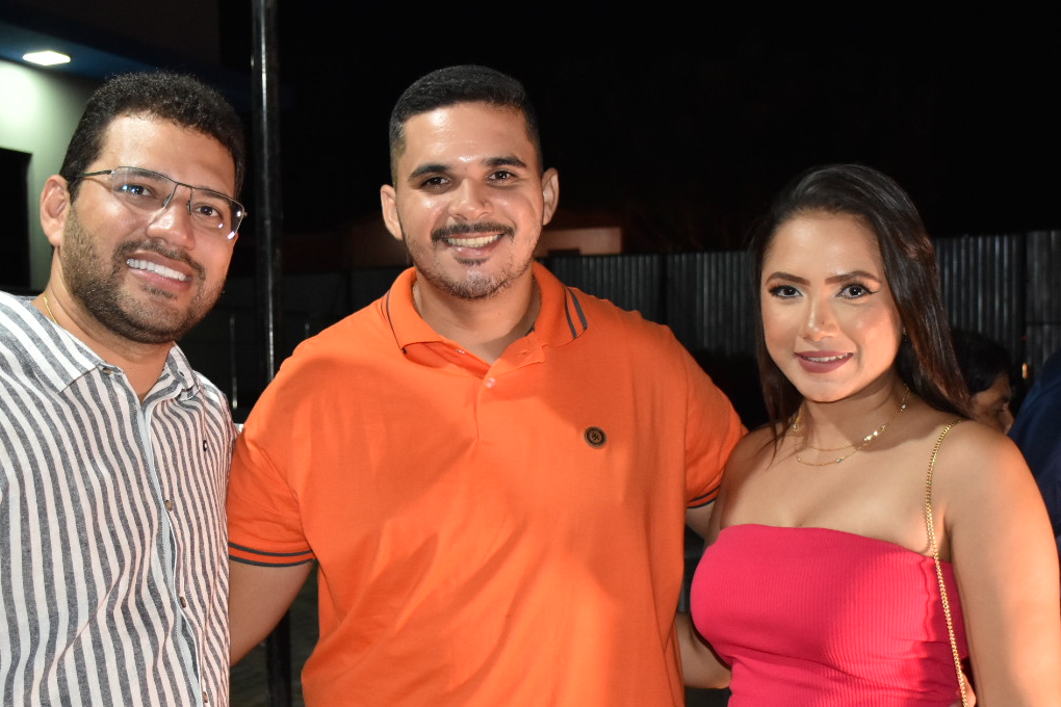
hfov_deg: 36.2
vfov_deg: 24.5
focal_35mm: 55
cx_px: 406
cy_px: 492
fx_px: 1615
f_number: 3.8
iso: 1250
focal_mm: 23
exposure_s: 1/100
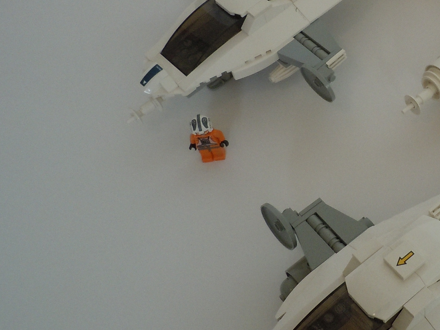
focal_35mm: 61
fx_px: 775
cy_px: 109
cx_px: 399
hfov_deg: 30.3
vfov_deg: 23.9
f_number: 3.7
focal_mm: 5
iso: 250
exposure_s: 1/60
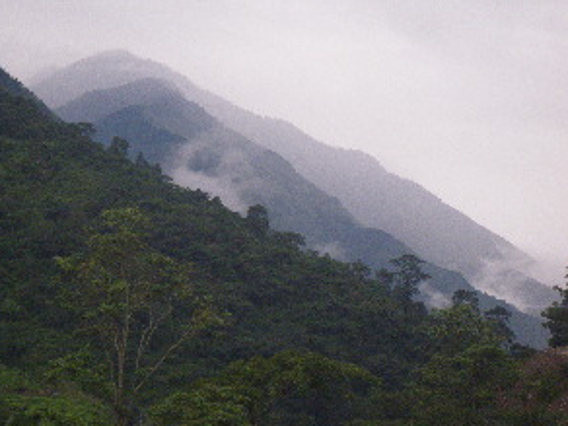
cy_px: 198
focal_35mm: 184
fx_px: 3019
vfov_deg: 8.1
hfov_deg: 10.7
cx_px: 212
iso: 320
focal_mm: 25
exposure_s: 1/250
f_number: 5.5
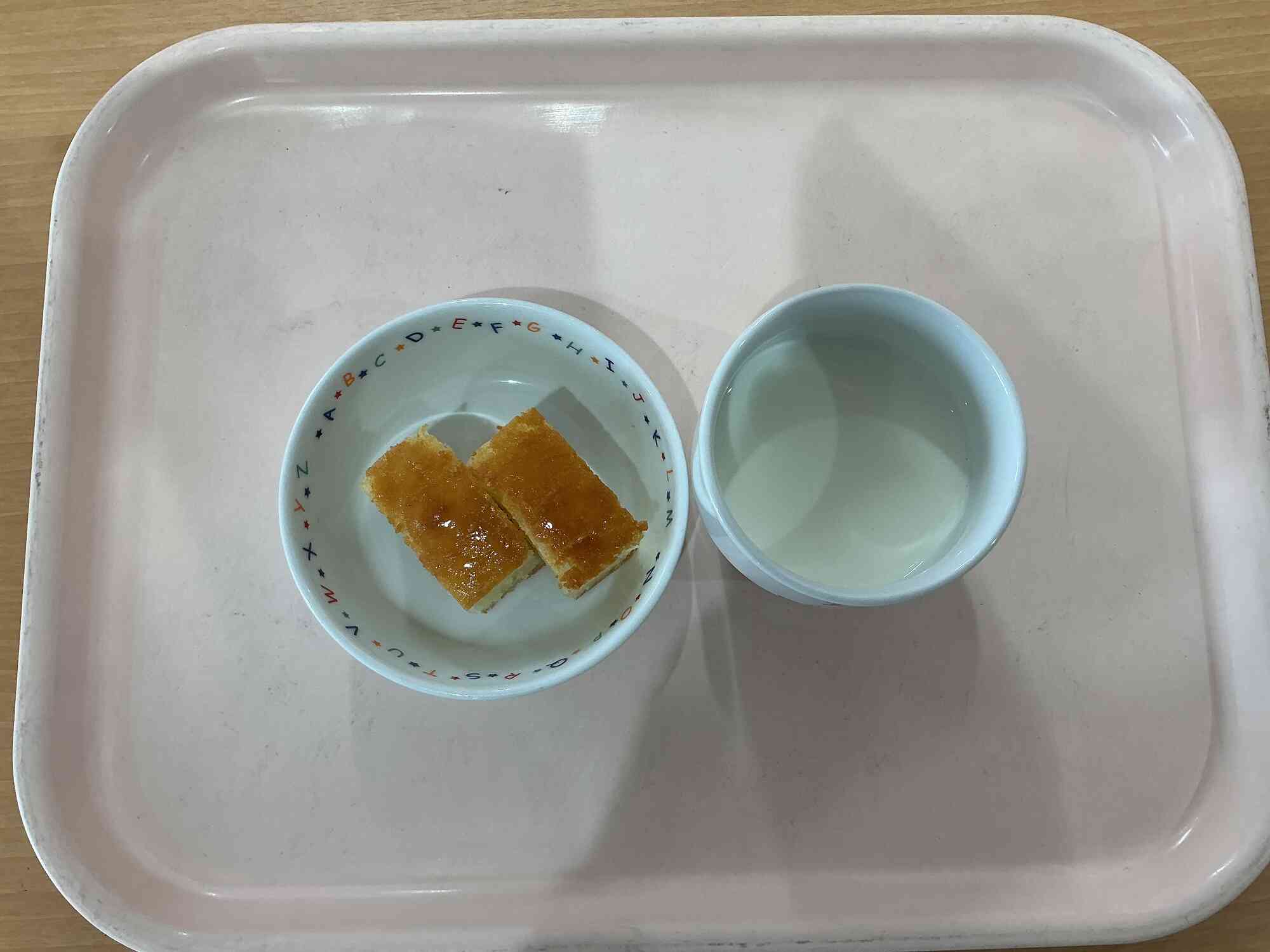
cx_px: 635
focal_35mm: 29
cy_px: 476
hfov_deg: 61.7
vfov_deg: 48.2
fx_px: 1064
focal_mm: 3
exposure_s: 1/60
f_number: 1.8
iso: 40
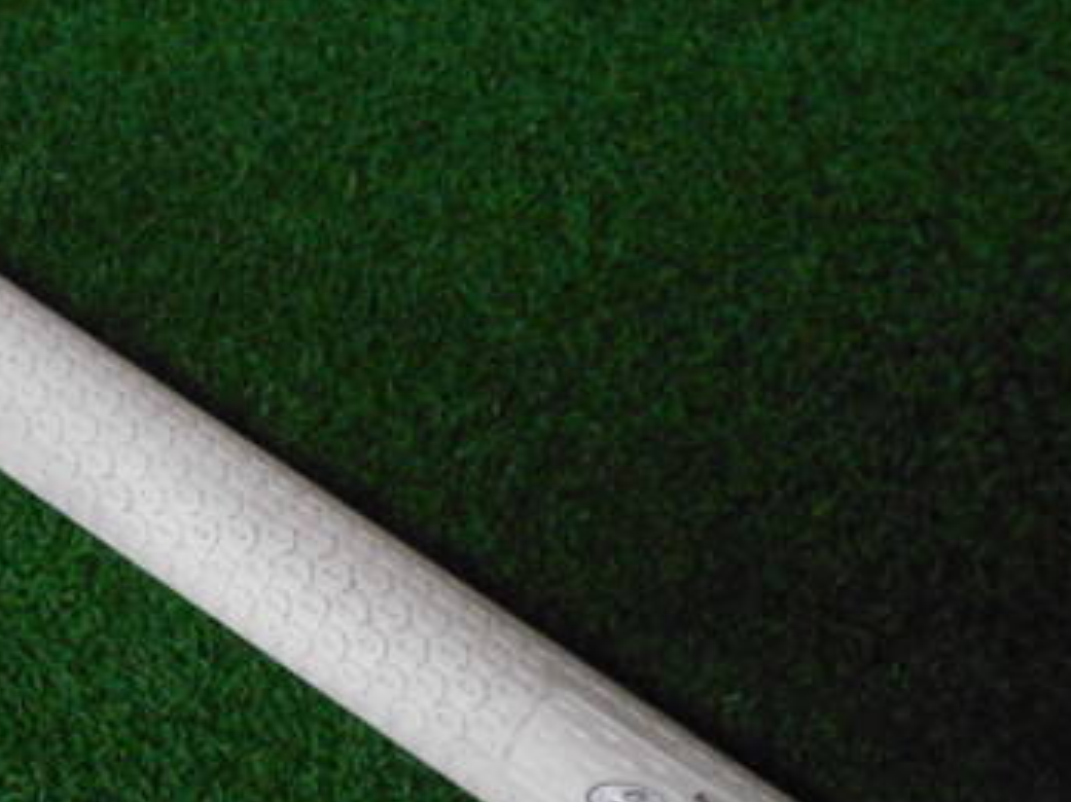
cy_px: 490
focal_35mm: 48
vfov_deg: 30.2
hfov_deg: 37.8
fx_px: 1485
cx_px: 170
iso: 800
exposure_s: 1/125
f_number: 3.2
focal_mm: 4.6
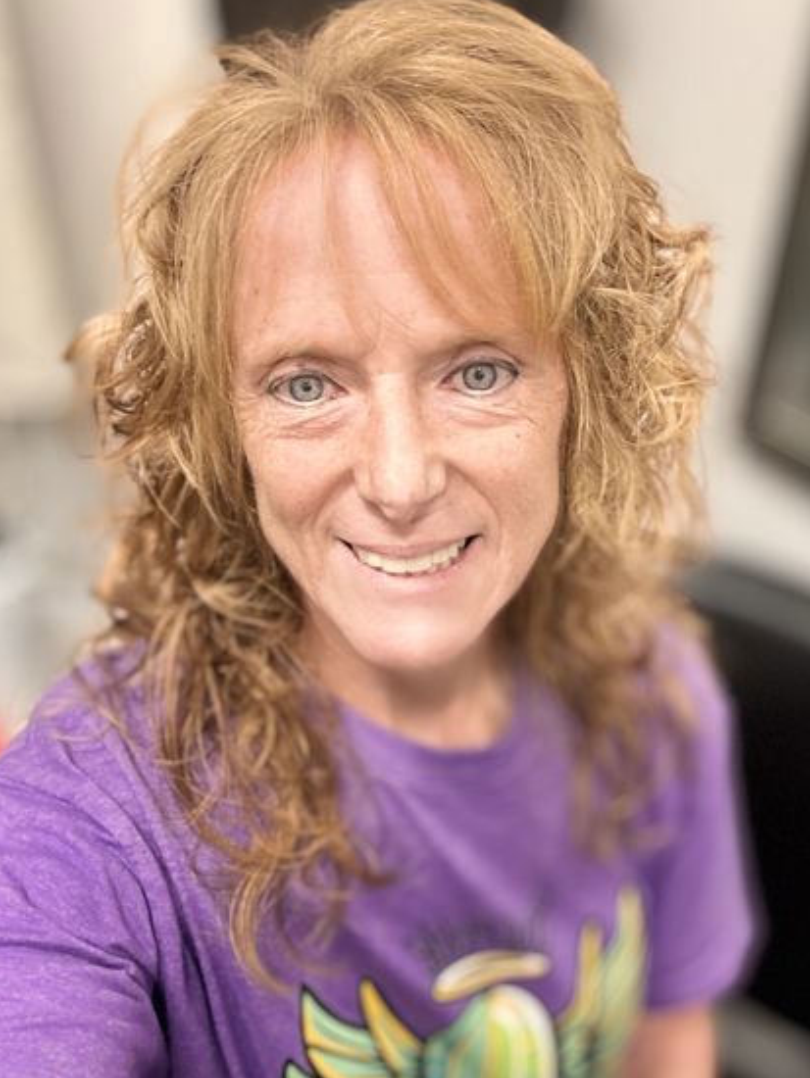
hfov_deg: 44.2
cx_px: 410
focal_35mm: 32
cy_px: 509
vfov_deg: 56.8
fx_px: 998
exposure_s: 1/60
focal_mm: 2.69
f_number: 1.9
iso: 250
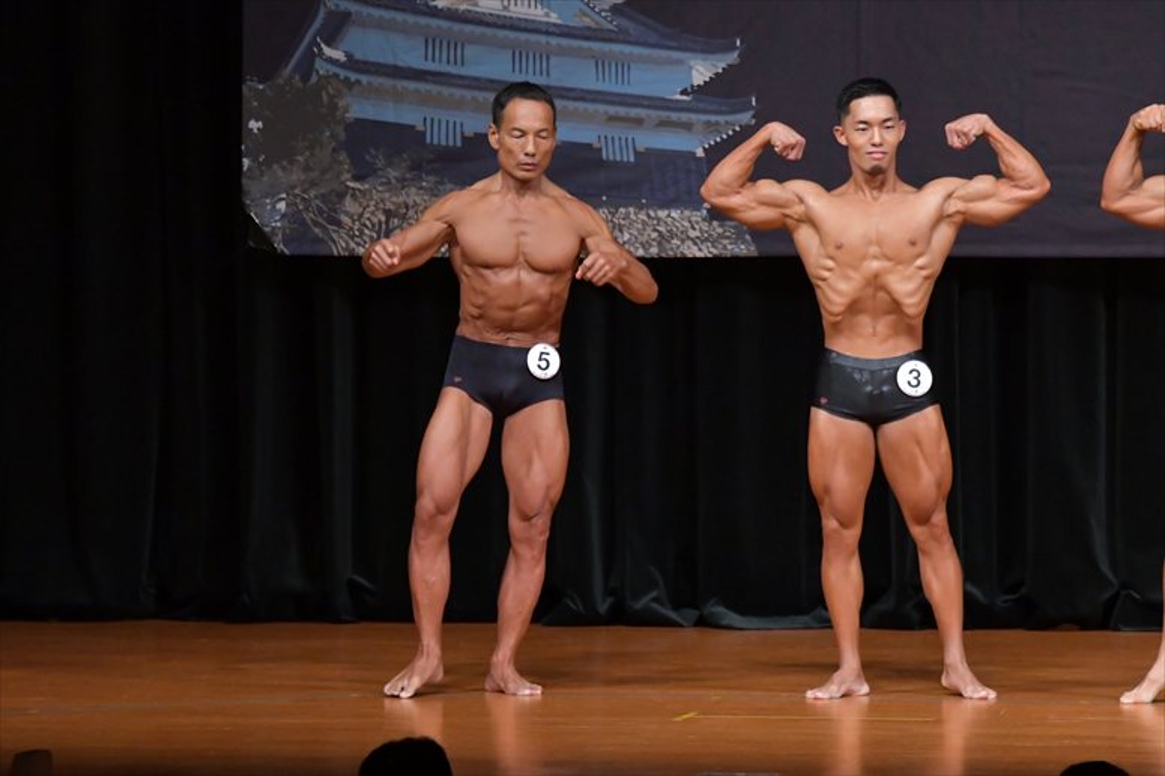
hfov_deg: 7.6
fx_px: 8733
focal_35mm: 270
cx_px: 582
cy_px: 388
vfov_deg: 5.1
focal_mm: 180
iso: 5000
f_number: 5.6
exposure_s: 1/400
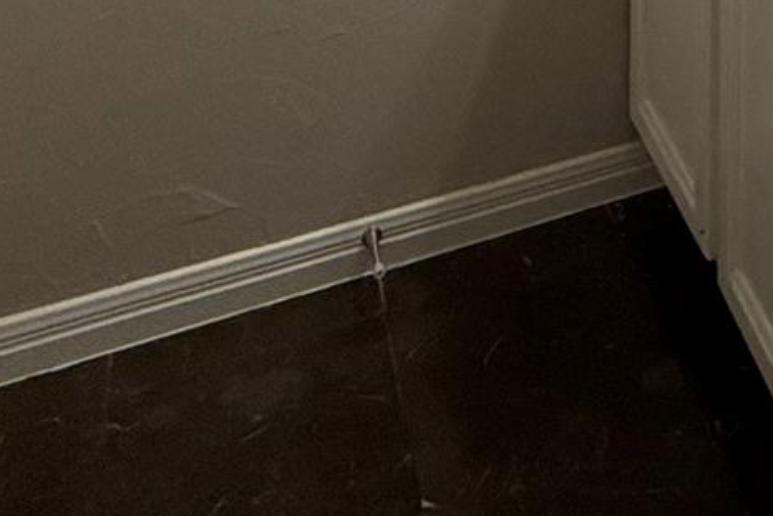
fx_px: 1375
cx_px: 964
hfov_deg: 27.1
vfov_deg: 15.1
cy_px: -642
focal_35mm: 64
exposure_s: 1/99
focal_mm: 2.22
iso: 200
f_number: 2.2
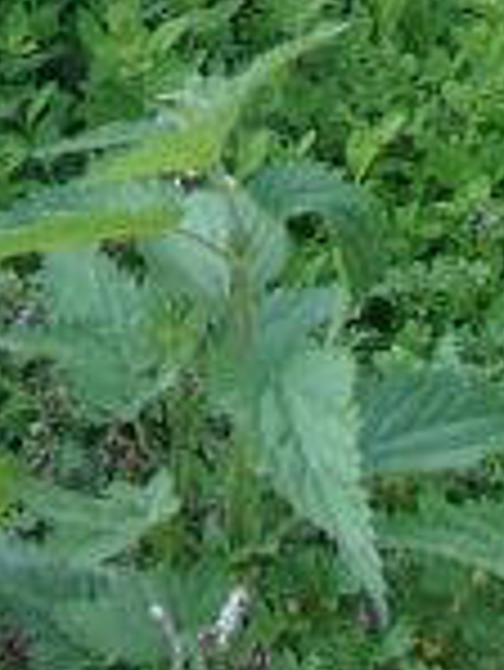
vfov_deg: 9.3
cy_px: -1115
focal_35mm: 182
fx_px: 3528
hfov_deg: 8.1
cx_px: -180
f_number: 4
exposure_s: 1/70.1
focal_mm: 7.13
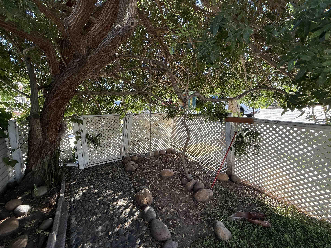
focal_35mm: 15
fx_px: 143
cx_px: 160
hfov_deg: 98.1
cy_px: 121
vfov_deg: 81.7
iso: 64
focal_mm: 2.22
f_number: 2.2
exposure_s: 1/132
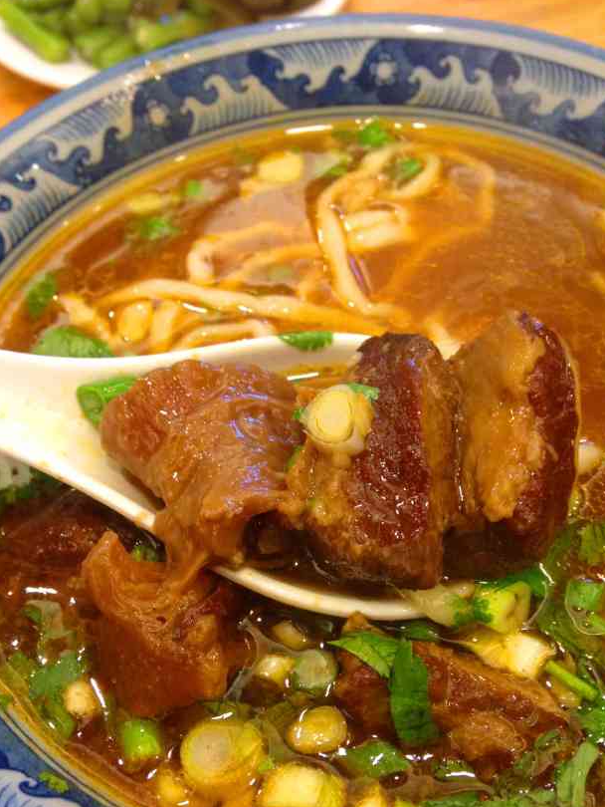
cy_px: 405
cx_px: 298
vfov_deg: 49.0
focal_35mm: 38
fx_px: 885
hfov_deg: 37.7
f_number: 2.4
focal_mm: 4.12
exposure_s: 1/20
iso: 200
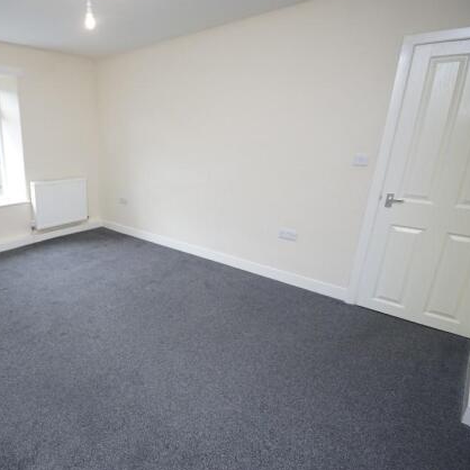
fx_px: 307
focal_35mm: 20
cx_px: 124
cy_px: 228
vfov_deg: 74.8
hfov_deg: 70.4
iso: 320
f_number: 4
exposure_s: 1/160
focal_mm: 10
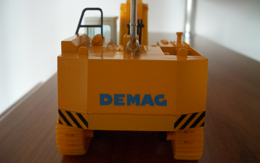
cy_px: 81
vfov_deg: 33.6
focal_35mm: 38
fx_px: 269
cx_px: 130
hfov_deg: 51.5
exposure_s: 1/60
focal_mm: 5.8
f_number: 2.6
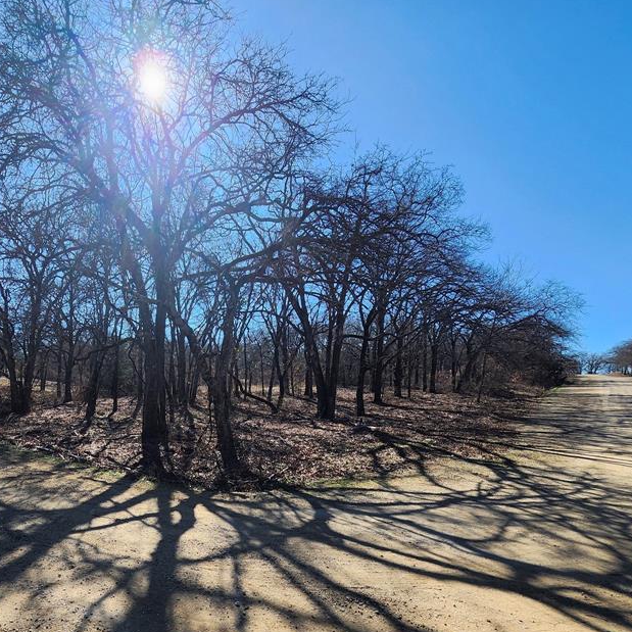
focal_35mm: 19
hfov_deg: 74.7
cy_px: 369
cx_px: 198
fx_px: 392
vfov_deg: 77.1
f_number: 2.2
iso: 40
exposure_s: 1/1117
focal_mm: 1.74
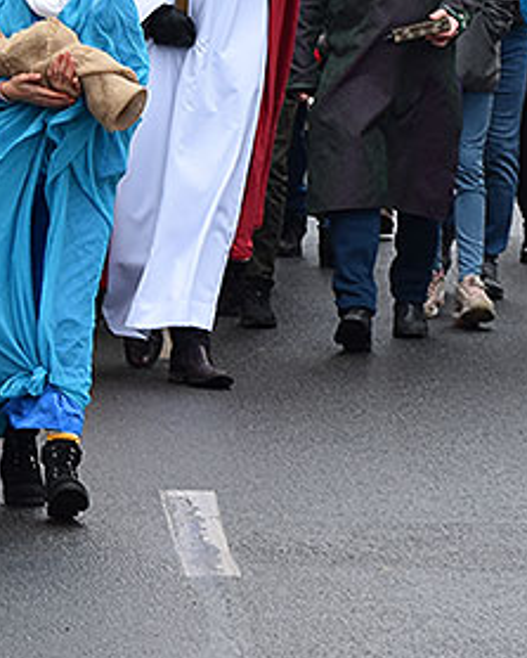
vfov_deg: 5.0
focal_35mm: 389
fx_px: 7566
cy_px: 124
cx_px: 47
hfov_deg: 4.0
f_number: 5.6
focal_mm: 75
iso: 400
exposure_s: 1/125
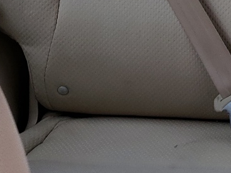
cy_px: -65
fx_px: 754
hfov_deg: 15.3
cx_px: 403
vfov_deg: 12.6
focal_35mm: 113
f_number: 1.5
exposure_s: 1/60.2
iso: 56
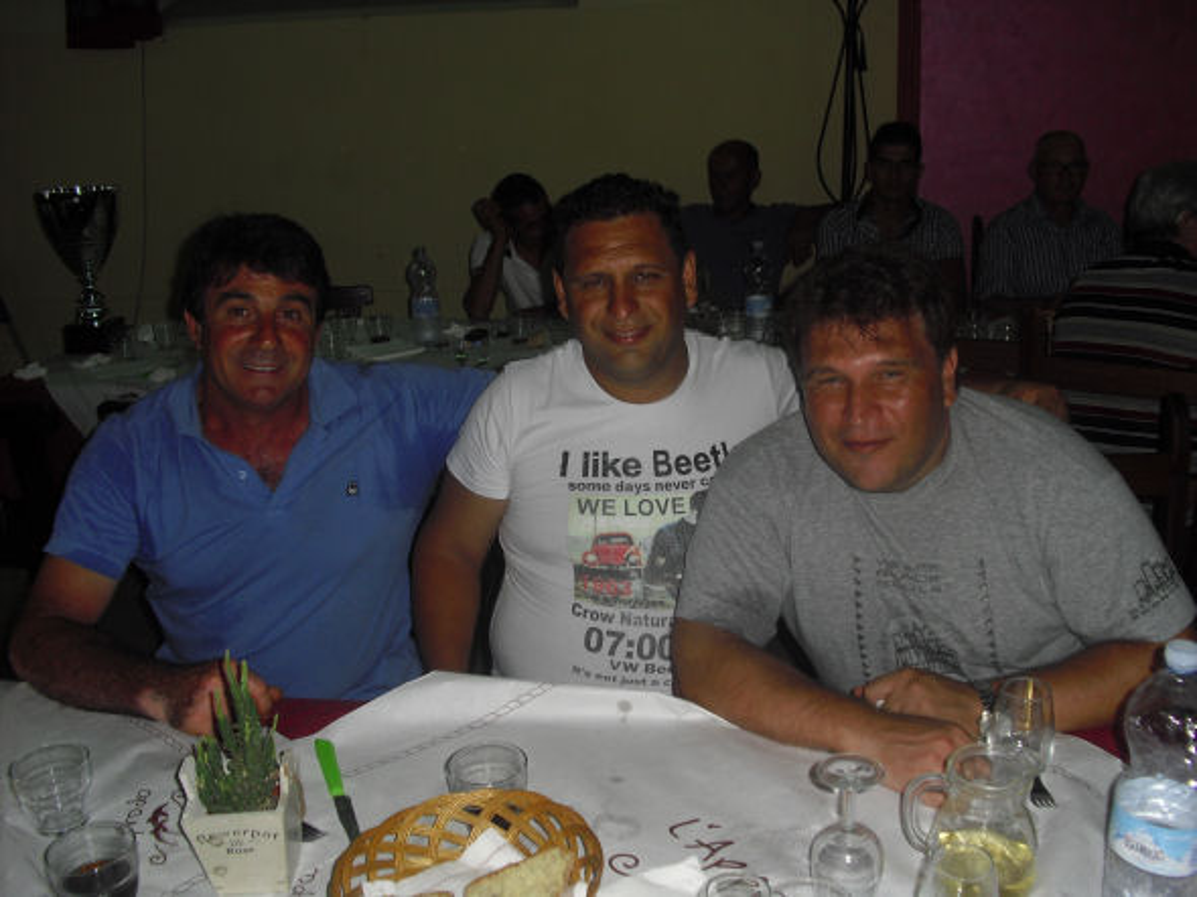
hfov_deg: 51.4
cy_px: 448
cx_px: 598
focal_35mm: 36
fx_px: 1244
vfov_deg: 39.6
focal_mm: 6.3
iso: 100
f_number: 3.1
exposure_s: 1/60
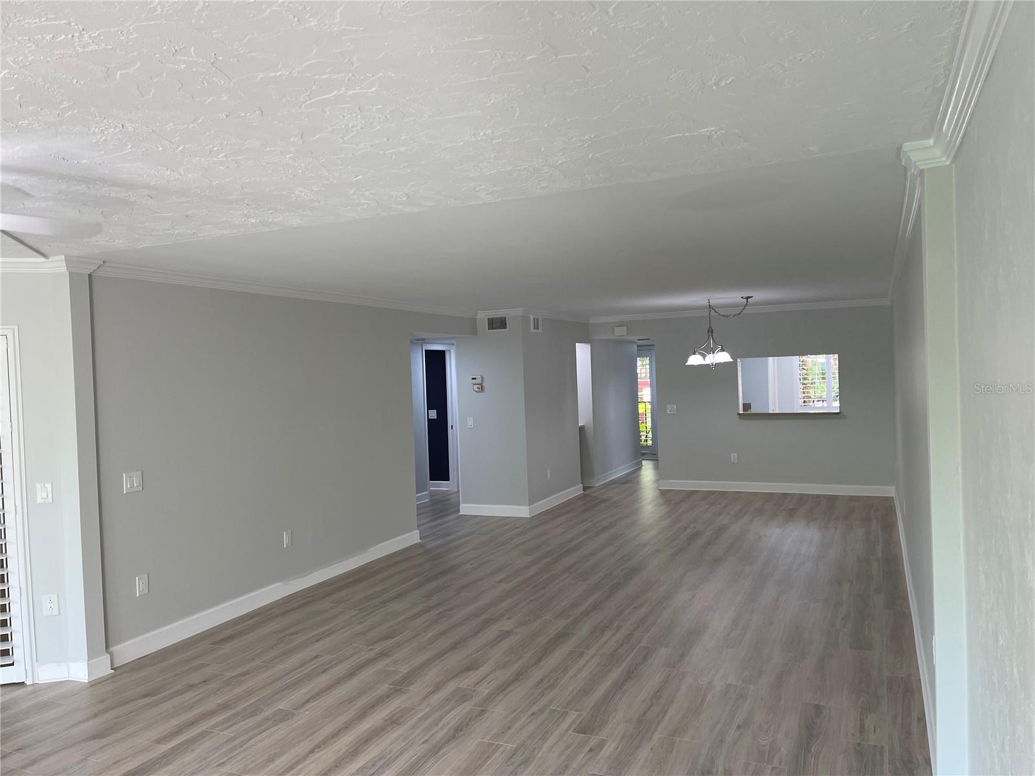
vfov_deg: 53.1
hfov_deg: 67.3
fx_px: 777
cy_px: 388
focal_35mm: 26
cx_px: 518
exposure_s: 1/120
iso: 80
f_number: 1.6
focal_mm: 5.1
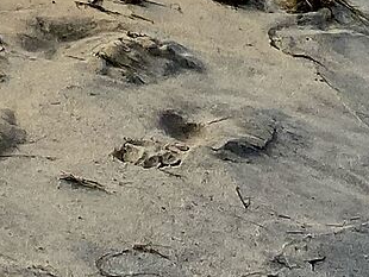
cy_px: -724
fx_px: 2144
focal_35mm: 201
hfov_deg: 9.8
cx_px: 49
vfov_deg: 6.4
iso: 32
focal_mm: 4.25
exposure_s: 1/6061
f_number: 1.8
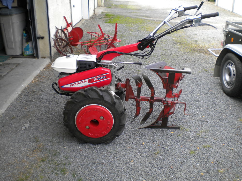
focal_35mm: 35
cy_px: 90
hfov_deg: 52.6
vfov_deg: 40.7
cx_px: 121
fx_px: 245
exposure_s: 1/128
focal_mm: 6.3
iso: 80
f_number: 4.6
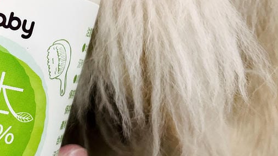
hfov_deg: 28.6
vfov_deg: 18.0
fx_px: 494
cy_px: 70
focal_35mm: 67
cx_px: -26
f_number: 1.6
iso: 125
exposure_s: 1/120
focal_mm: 4.2
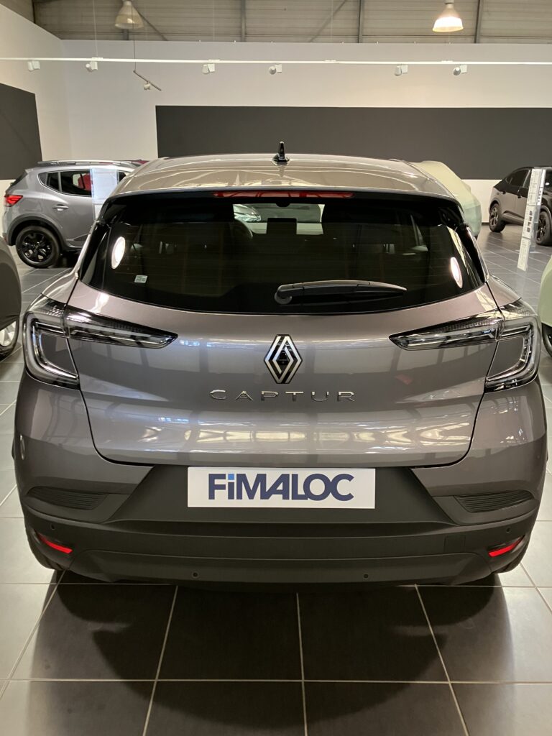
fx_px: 595
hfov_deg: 49.7
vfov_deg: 63.4
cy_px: 368
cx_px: 276
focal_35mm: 28
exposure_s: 1/50
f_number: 1.8
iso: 320
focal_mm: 3.99
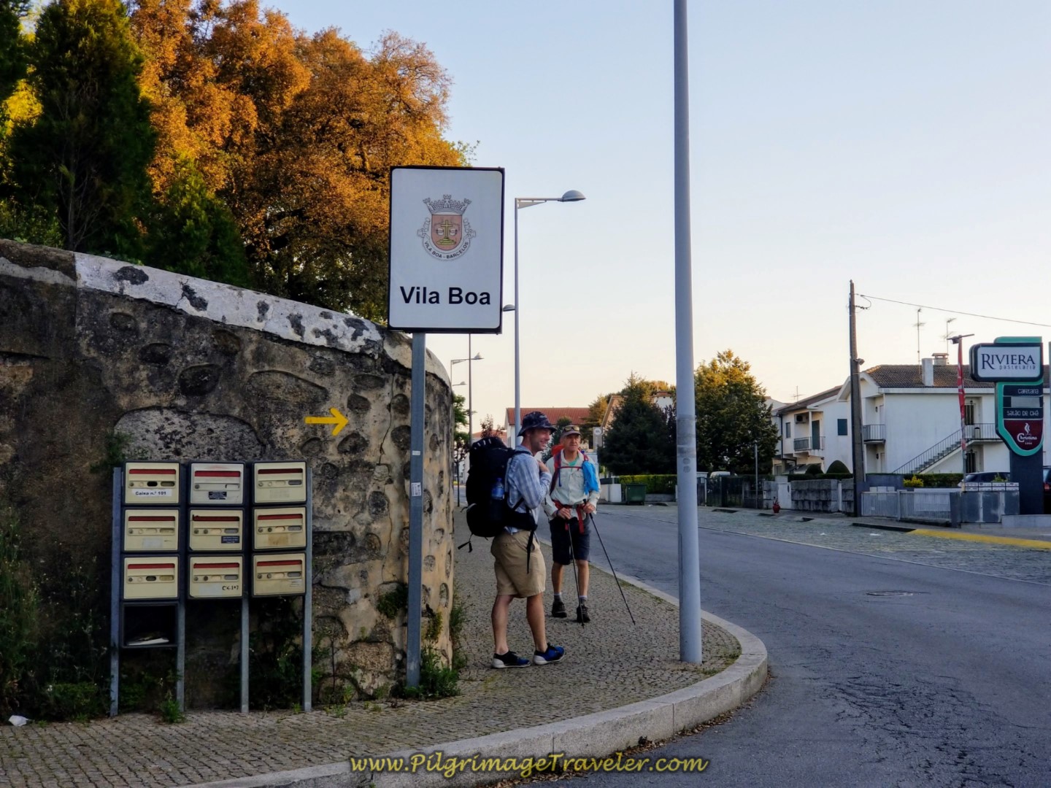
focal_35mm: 52
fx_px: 1579
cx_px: 526
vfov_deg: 28.0
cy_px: 394
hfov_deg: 36.8
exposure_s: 1/236
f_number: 2.4
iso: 25
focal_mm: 6
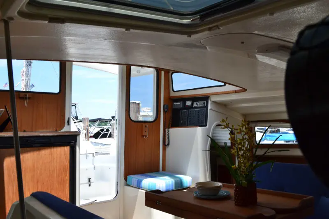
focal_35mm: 33
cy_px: 110
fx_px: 302
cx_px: 164
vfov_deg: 40.0
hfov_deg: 57.2
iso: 400
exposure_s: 1/250
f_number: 10
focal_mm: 22
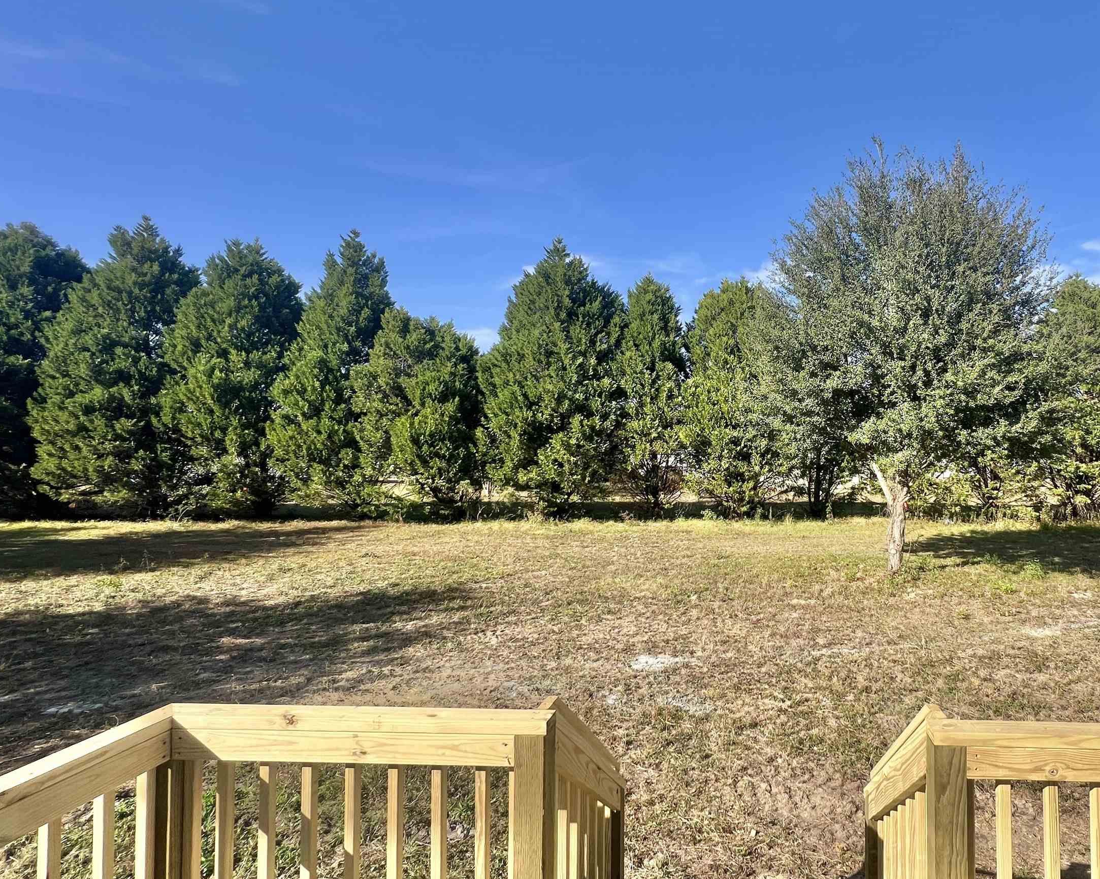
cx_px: 735
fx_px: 586
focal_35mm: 18
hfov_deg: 83.4
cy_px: 445
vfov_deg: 73.8
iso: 32
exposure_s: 1/717
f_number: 1.8
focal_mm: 1.57
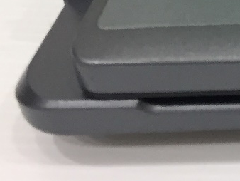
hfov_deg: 12.3
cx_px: 499
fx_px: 971
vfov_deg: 9.8
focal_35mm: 140
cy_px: -193
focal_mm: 4.15
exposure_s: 1/33
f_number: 2.2
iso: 100
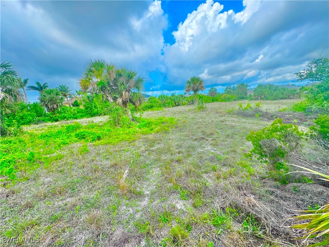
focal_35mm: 14
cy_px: 124
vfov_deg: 85.7
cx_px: 164
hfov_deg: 102.1
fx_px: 133
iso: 40
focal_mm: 2.22
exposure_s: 1/515
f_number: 2.2
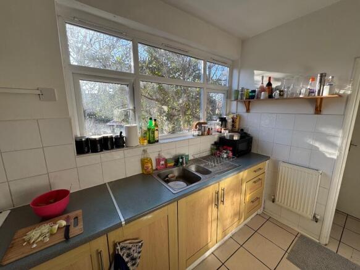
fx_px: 146
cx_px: 180
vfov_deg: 85.7
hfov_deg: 102.1
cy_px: 135
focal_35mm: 14
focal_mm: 2.22
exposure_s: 1/137
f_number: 2.2
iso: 40
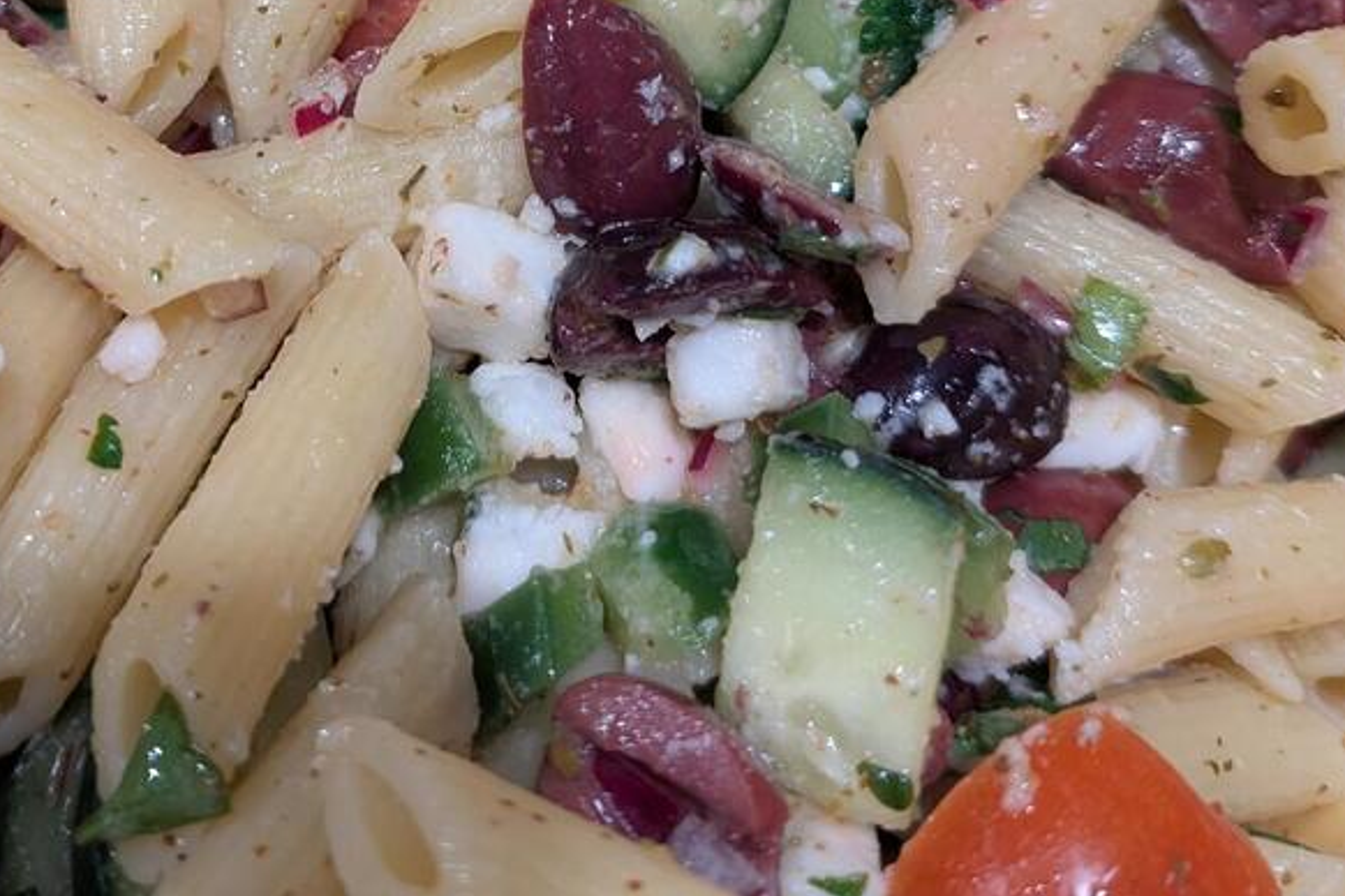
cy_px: 48
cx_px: 459
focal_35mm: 44
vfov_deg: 29.0
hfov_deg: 43.9
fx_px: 1644
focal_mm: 6.9
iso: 248
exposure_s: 1/69.6
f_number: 1.68
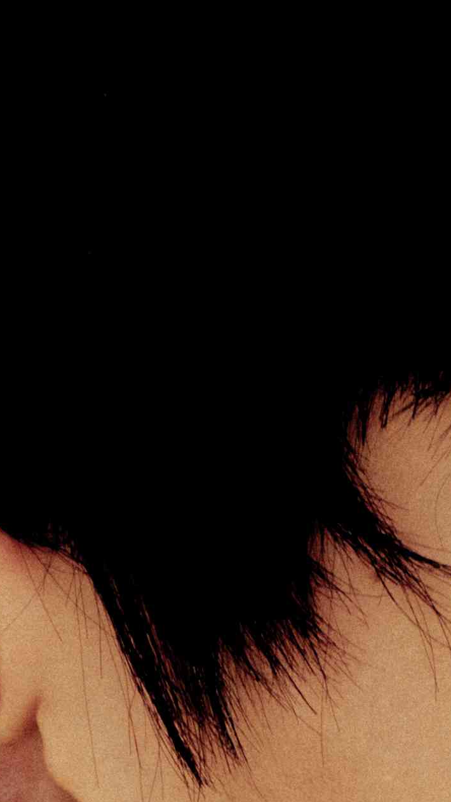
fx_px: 7296
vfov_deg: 6.0
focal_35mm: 343
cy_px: 2037
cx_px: 500
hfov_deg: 3.5
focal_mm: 59
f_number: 7.1
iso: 200
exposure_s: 1/160
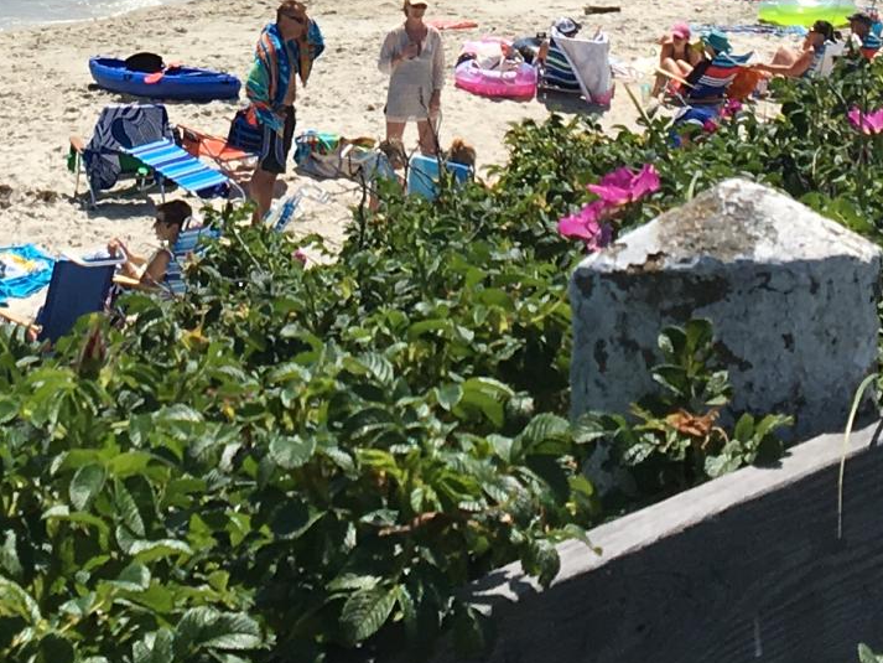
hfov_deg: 16.1
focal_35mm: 122
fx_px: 3113
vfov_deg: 11.6
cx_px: 204
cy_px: -366
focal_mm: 4.15
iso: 25
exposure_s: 1/2481
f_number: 2.2
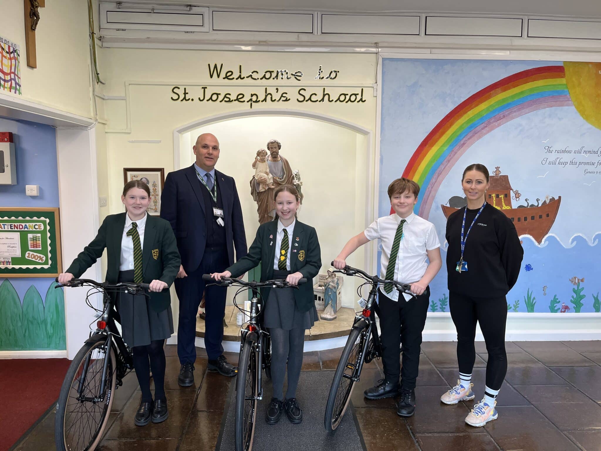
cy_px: 226
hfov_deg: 67.3
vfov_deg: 53.1
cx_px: 300
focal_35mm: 26
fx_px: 451
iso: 100
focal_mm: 5.1
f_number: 1.6
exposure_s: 1/100
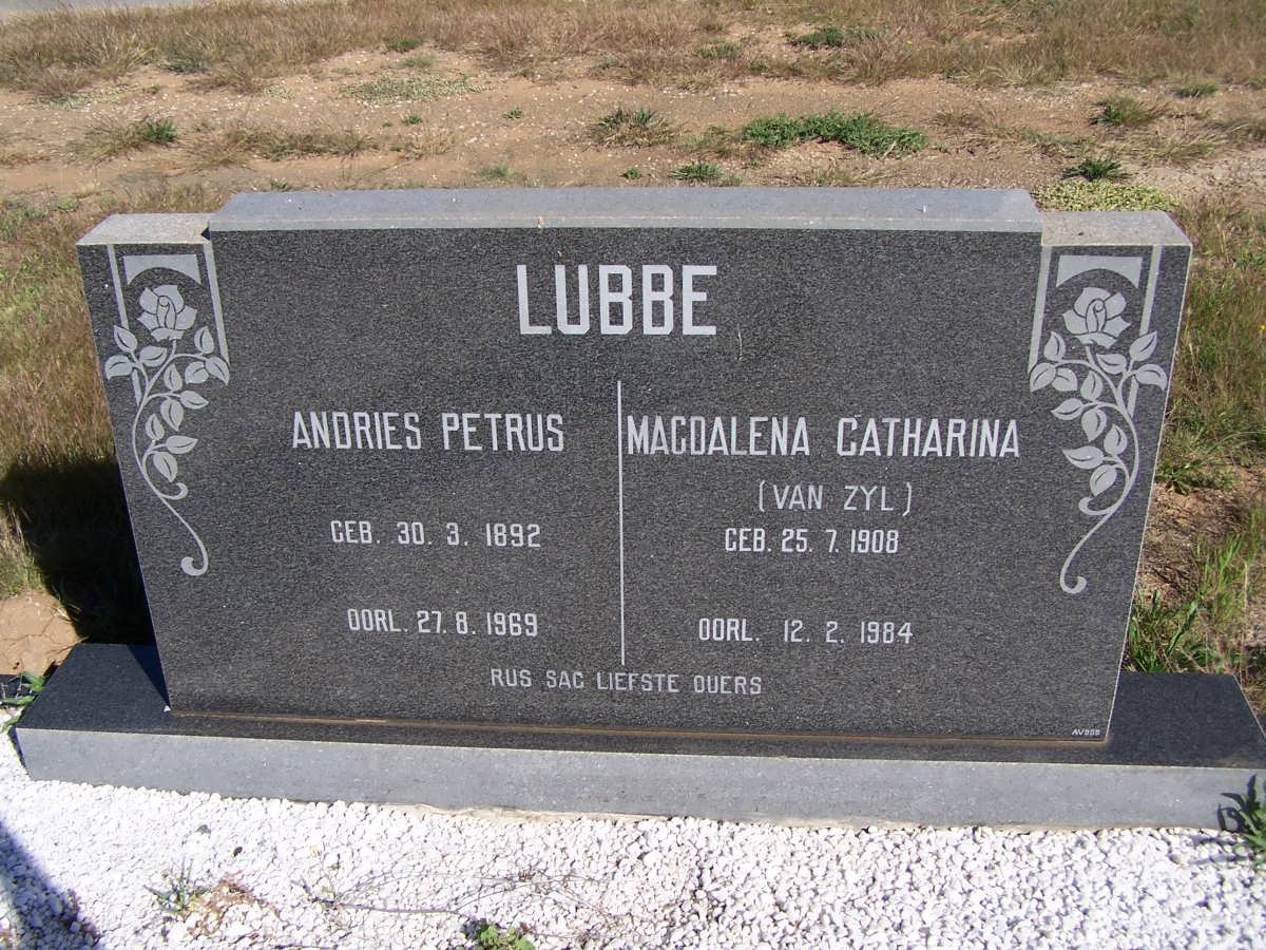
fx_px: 1390
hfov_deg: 49.0
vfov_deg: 37.7
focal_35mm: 38
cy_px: 475
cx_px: 633
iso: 80
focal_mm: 6.3
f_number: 4
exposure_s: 1/1000
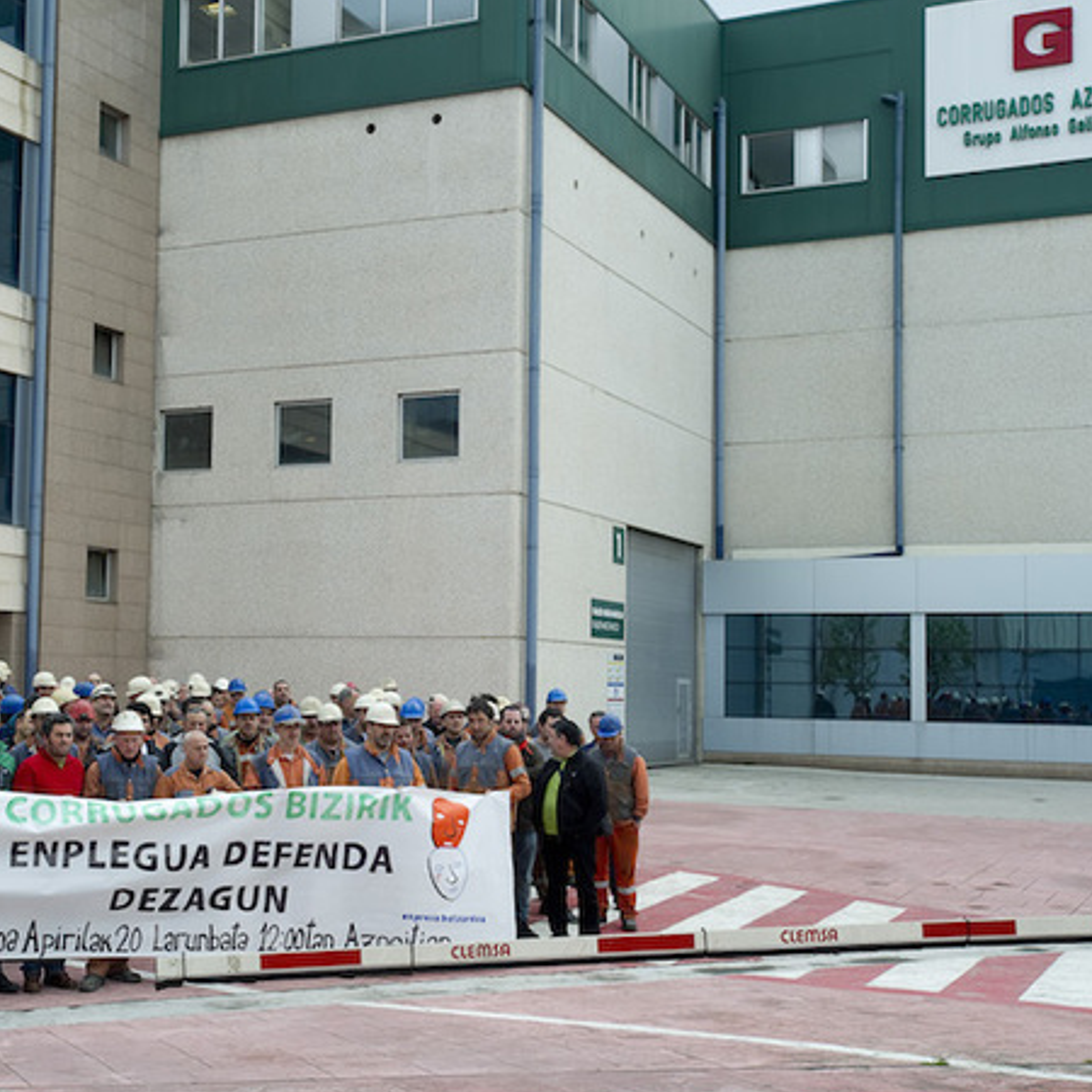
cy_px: 548
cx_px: 449
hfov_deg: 35.3
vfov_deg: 35.4
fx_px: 1713
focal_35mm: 48
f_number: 6.3
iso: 200
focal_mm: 35
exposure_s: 1/200
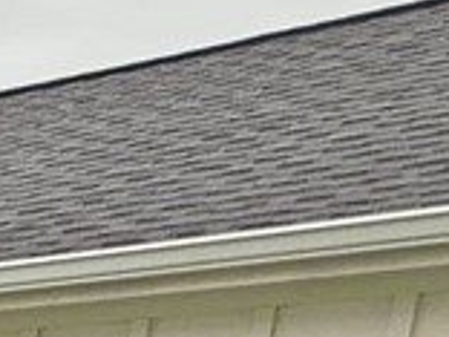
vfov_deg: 13.1
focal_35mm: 92
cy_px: 749
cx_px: -947
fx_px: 1193
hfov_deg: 11.0
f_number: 2.2
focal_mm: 2.22
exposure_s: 1/439
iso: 50
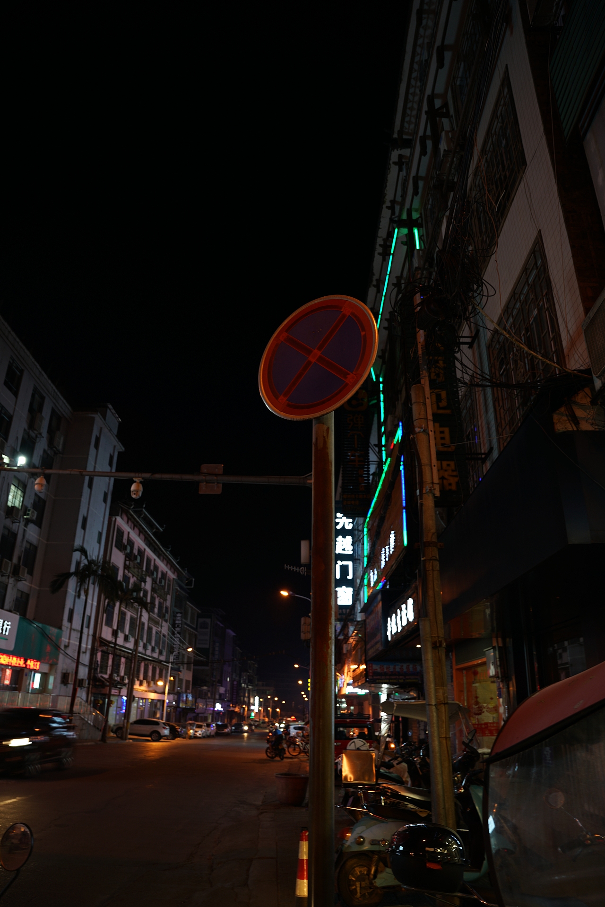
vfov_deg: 73.7
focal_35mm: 24
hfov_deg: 53.2
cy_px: 454
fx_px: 605
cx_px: 302
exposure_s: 1/5
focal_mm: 24
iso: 100
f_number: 3.5
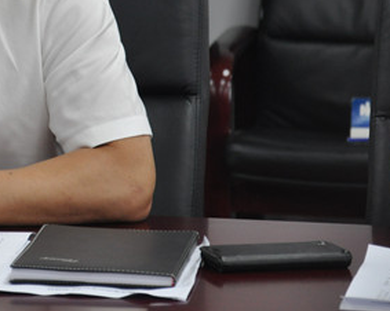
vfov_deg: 5.3
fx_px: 3357
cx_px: -45
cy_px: 38
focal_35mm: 291
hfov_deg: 6.6
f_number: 5.6
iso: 1000
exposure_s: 1/50
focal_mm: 90
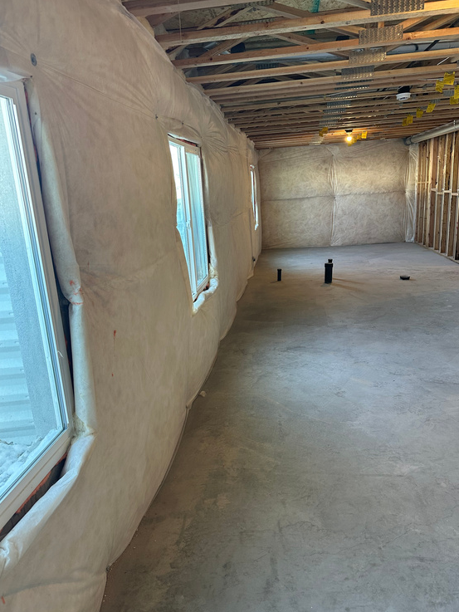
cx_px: 225
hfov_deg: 54.9
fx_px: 442
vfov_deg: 69.4
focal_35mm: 25
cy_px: 316
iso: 200
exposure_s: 1/120
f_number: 1.78
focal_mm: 6.86
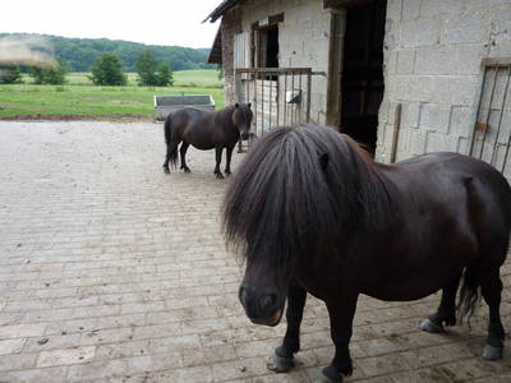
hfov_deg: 69.4
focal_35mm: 25
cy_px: 192
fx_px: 369
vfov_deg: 54.9
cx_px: 256
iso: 80
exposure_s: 1/125
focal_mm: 4.1
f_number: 3.5
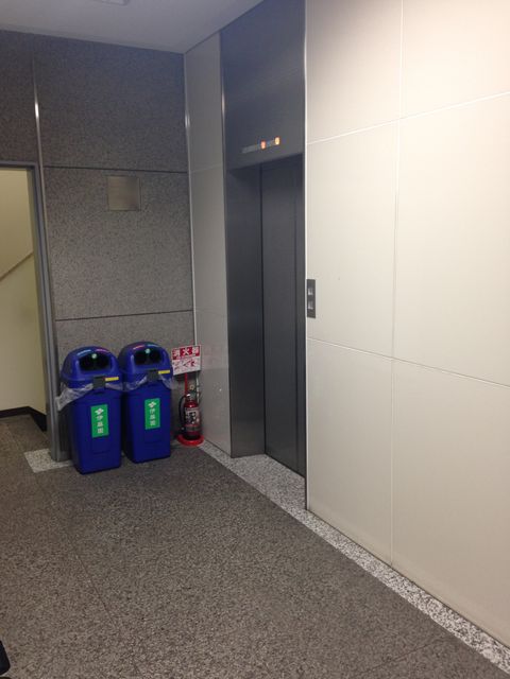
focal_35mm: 33
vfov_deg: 55.4
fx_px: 648
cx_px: 255
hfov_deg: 42.9
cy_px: 340
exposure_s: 1/20
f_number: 2.4
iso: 80
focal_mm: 4.12
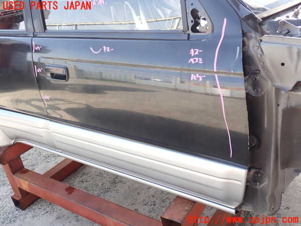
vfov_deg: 39.7
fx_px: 313
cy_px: 113
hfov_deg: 51.4
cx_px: 150
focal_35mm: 36
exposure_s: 1/80
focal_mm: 6.37
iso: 100
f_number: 3.5
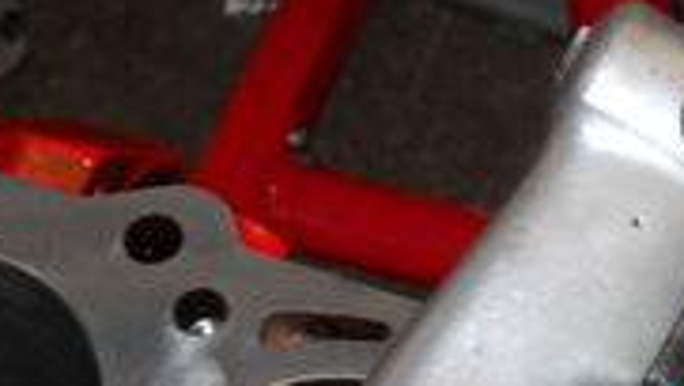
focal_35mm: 139
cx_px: 729
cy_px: 412
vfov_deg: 8.7
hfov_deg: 15.1
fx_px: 2522
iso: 80
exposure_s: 1/30
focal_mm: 6.4
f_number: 3
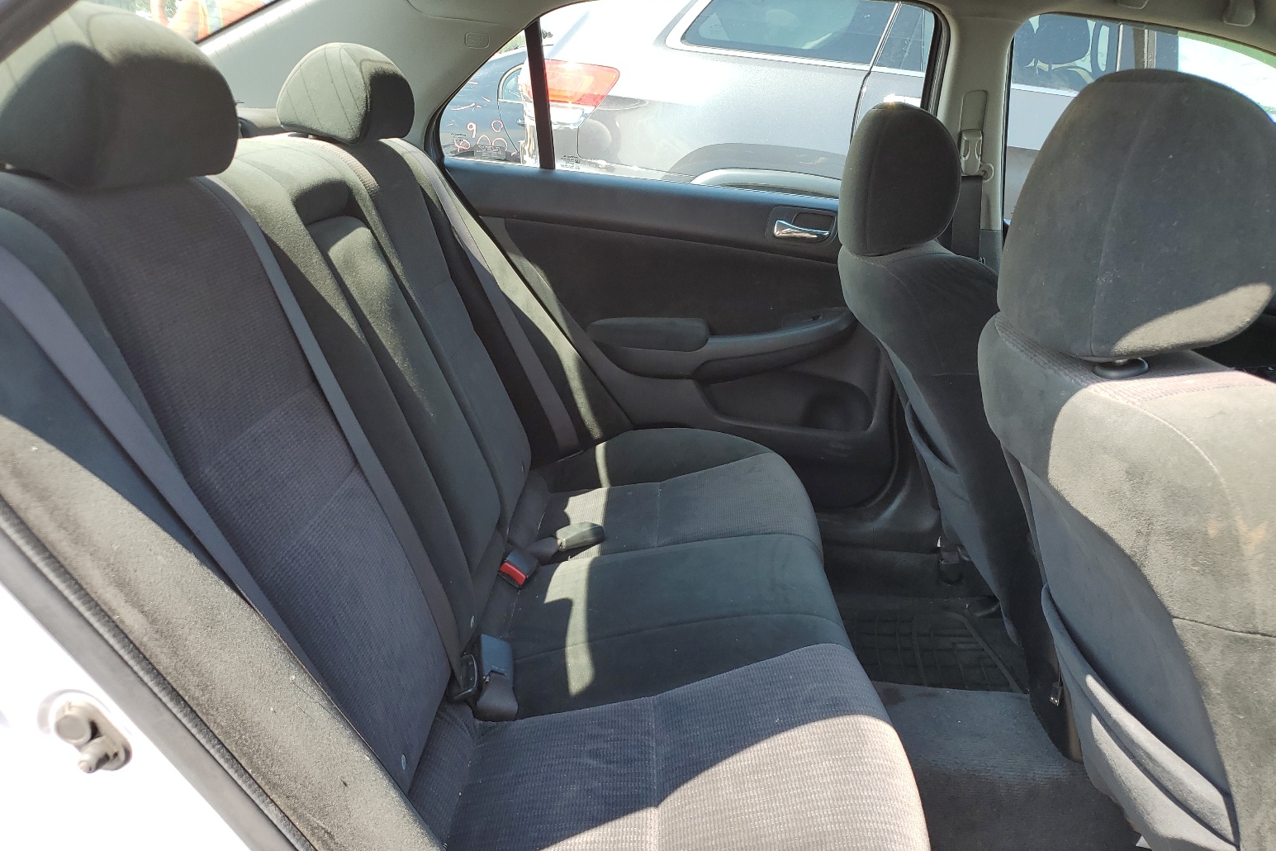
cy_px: 489
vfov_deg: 46.3
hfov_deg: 65.5
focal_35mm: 28
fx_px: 992
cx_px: 631
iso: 50
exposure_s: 1/333
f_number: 1.5
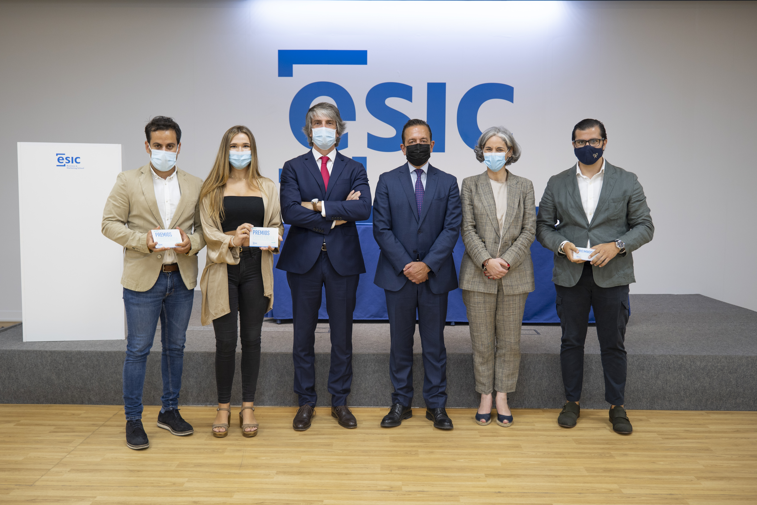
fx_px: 694
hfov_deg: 57.2
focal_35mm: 33
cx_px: 378
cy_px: 252
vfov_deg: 40.0
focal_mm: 33
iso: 800
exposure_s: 1/60
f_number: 4
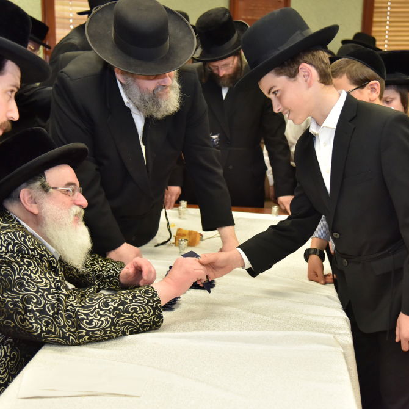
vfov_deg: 32.8
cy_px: 204
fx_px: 695
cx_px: 215
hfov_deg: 32.8
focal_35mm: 52
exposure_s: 1/160
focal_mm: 40
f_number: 4
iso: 1600
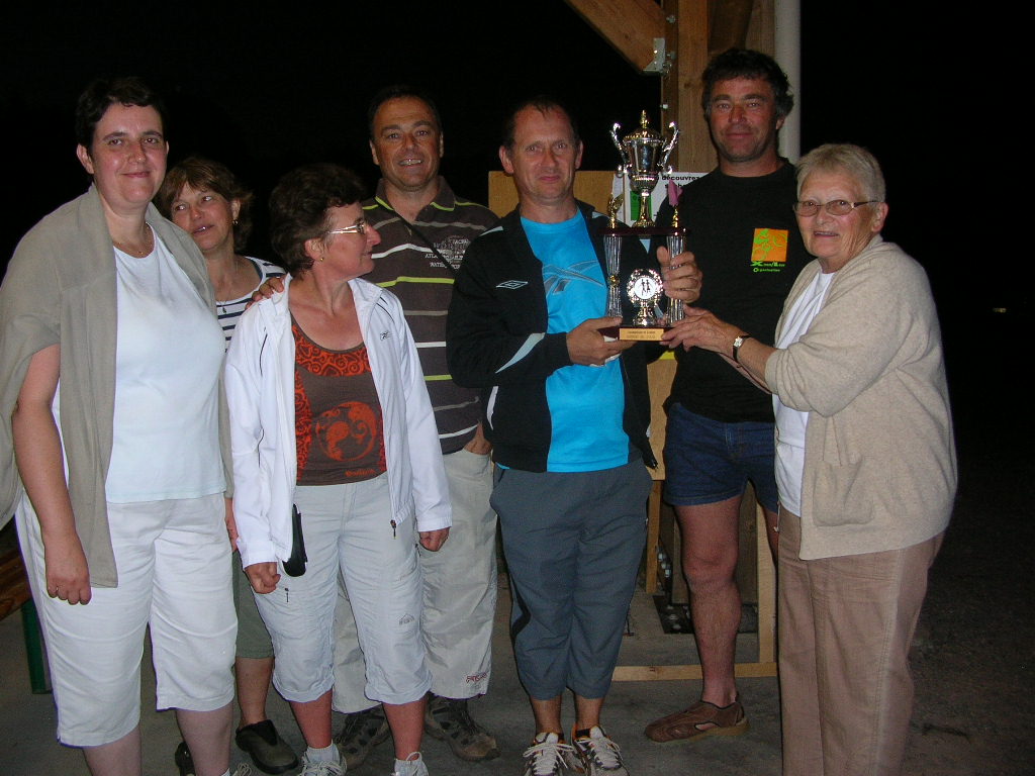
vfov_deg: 40.7
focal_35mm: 35
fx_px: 1046
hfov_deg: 52.6
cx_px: 518
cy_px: 388
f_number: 2.8
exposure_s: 1/60.1
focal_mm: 5.8
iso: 95
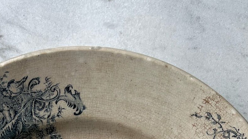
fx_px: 480
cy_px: 252
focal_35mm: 73
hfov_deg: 28.8
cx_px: 81
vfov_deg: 14.5
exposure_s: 1/1068
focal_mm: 5.7
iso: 50
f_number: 1.5
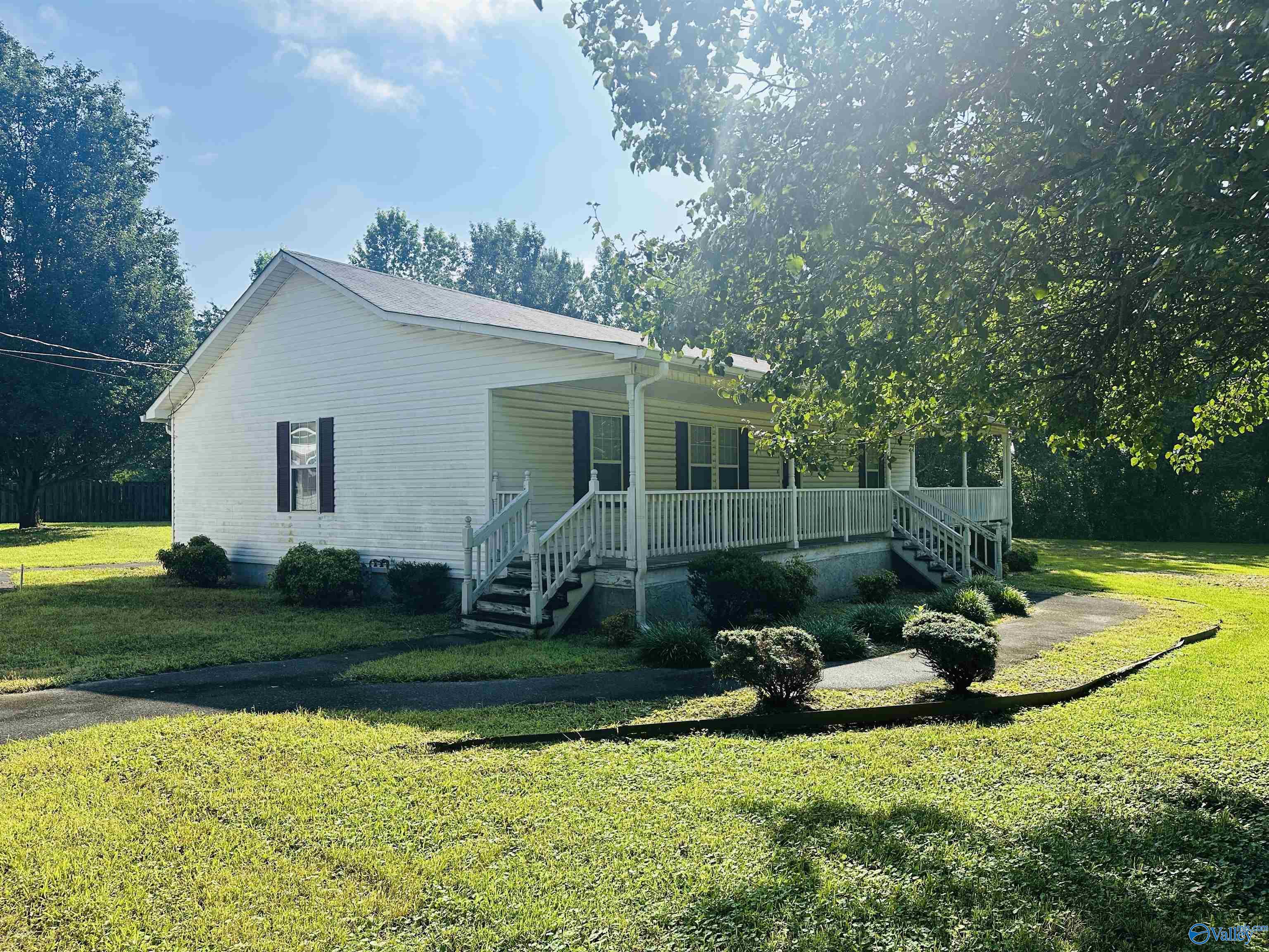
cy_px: 476
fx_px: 880
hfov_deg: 71.6
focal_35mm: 24
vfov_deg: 56.8
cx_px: 634
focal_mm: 6.86
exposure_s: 1/2469
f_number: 1.78
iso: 80
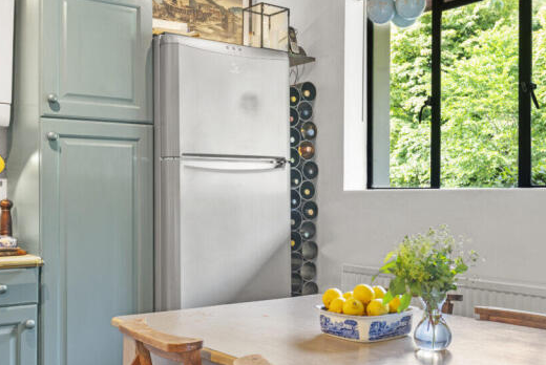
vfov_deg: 30.5
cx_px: 336
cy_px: 210
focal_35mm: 44
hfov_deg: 44.1
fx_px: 668
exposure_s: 1/1.67
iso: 250
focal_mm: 35
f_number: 9
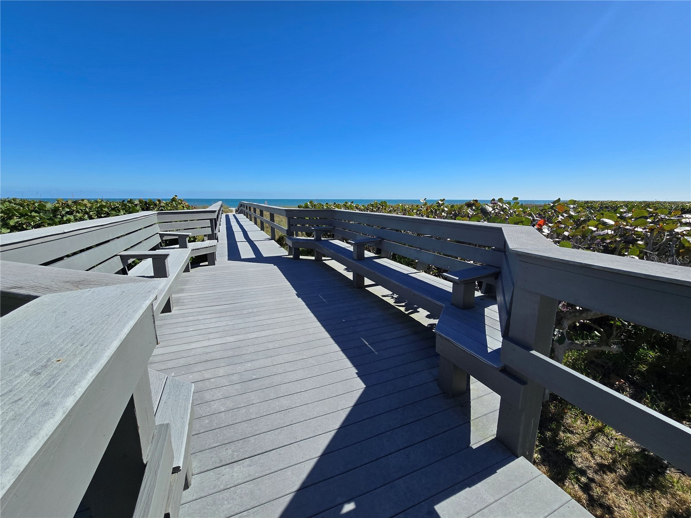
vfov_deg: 89.9
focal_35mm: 13
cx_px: 346
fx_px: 260
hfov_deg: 106.2
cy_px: 259
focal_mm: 2.2
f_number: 2.2
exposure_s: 1/3134
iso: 50
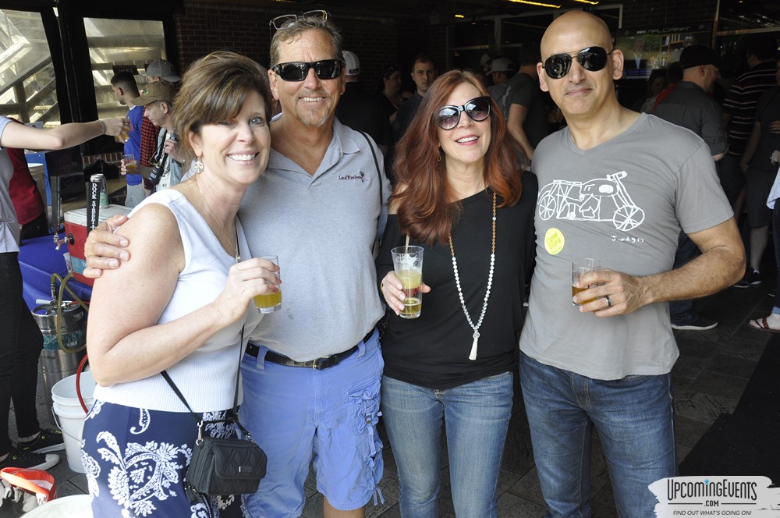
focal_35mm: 32
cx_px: 390
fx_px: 682
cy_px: 259
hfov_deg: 59.6
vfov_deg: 41.6
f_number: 9
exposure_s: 1/80
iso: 400
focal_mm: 21
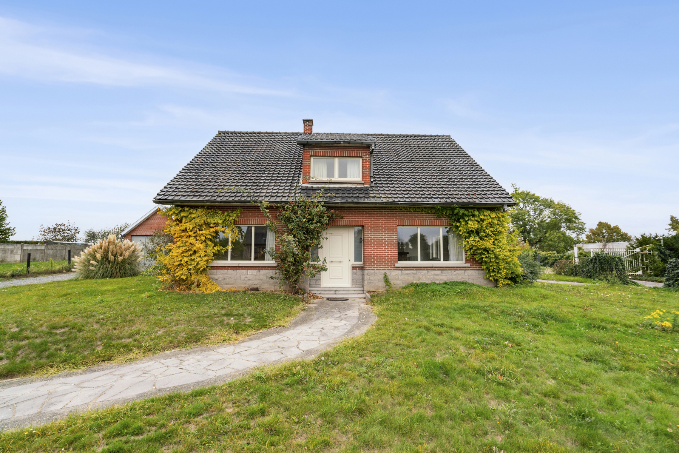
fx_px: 302
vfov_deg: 73.8
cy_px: 226
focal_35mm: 16
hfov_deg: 96.7
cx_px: 340
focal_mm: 16
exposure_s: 1/80
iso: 800
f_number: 11
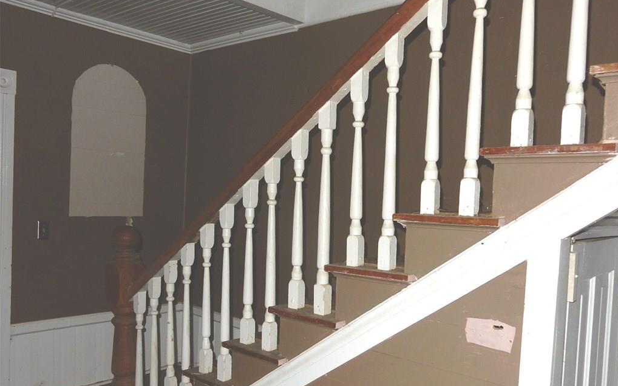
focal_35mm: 32
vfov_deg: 39.4
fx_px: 539
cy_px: 216
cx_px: 310
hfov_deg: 59.7
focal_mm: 5.4
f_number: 4.2
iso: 125
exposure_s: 1/80
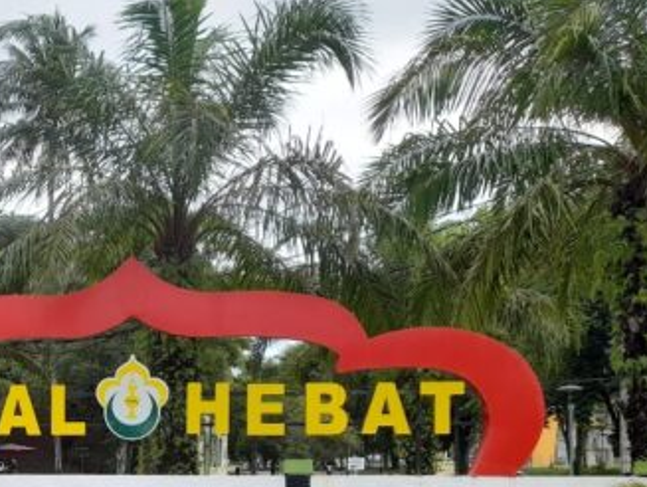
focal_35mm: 52
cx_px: 19
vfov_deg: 26.9
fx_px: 973
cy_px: 456
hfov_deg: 34.0
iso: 20
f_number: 2
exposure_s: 1/208
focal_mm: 4.6
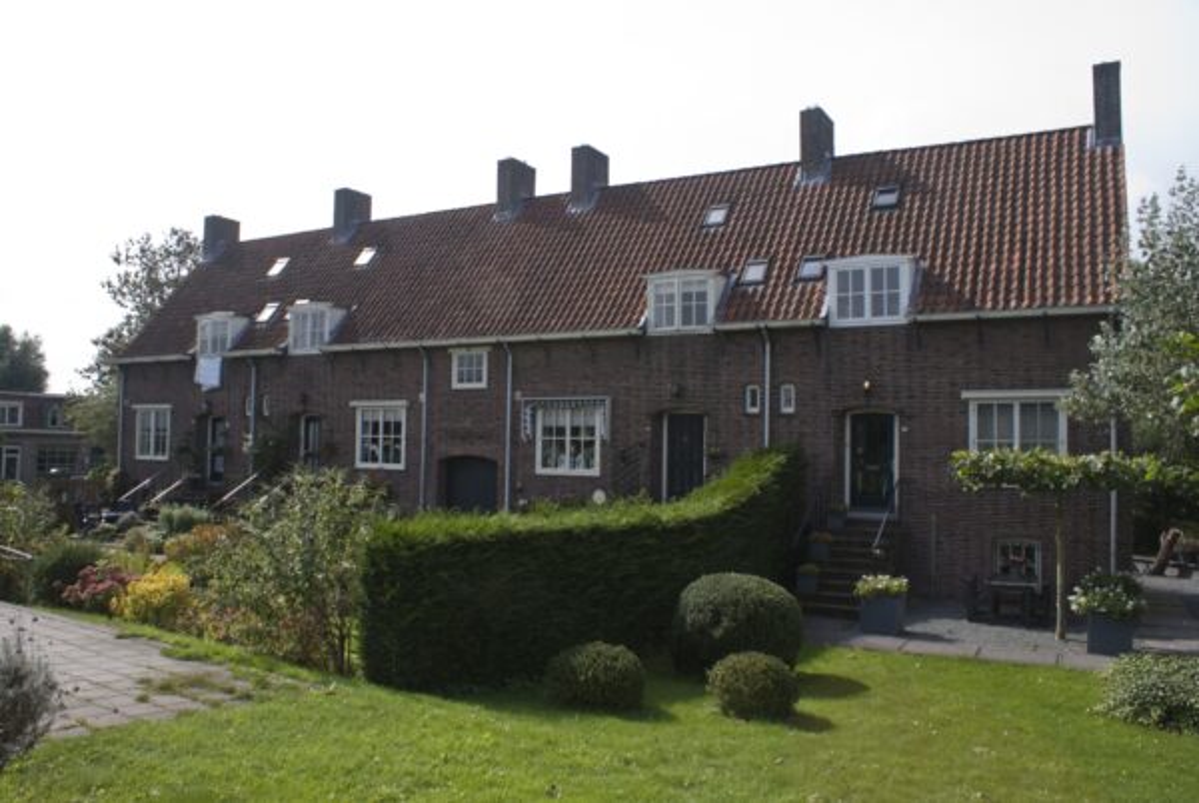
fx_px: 901
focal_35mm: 27
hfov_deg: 67.3
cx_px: 600
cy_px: 402
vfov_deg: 48.1
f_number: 10
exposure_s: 1/80
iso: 100
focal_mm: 18
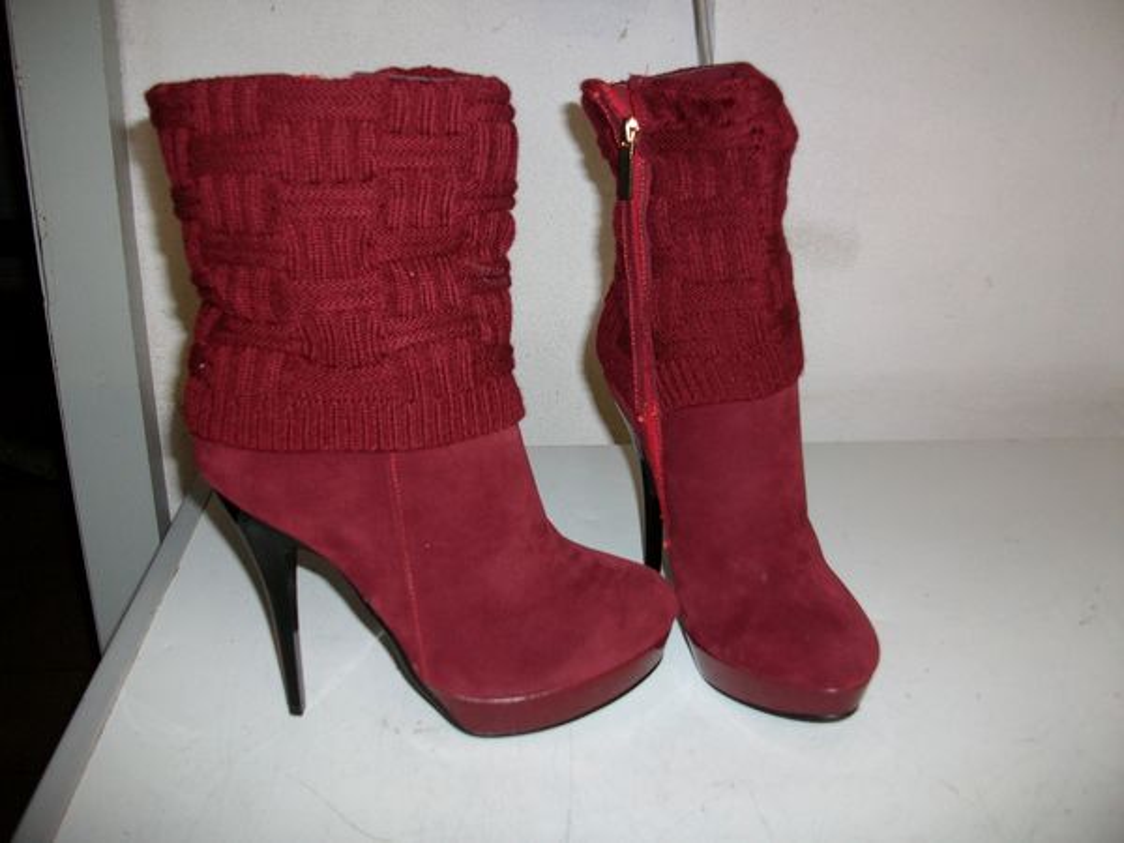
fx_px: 1039
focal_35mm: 32
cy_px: 422
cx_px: 562
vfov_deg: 44.2
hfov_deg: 56.8
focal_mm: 5.7
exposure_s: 1/40
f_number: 2.9
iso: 125
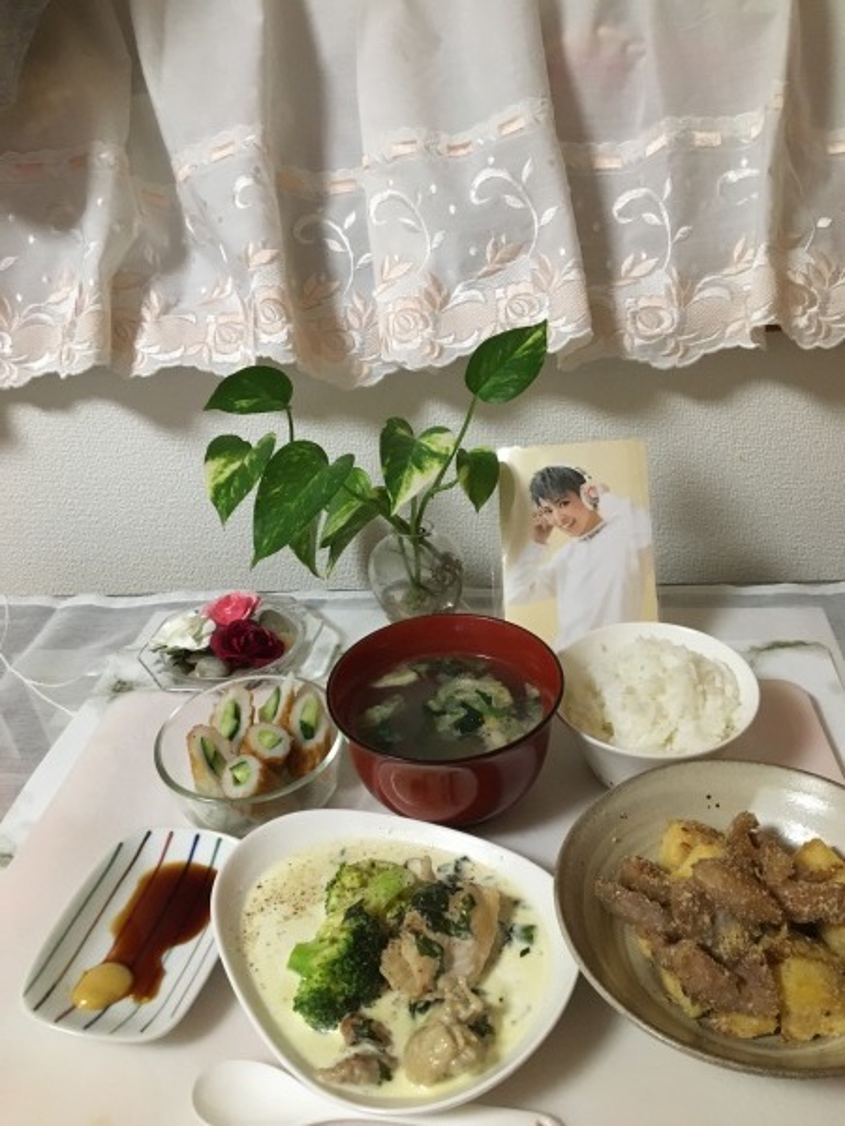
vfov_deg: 61.7
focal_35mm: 29
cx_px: 422
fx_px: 944
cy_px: 563
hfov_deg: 48.2
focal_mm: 4.15
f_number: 2.2
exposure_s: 1/30
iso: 200
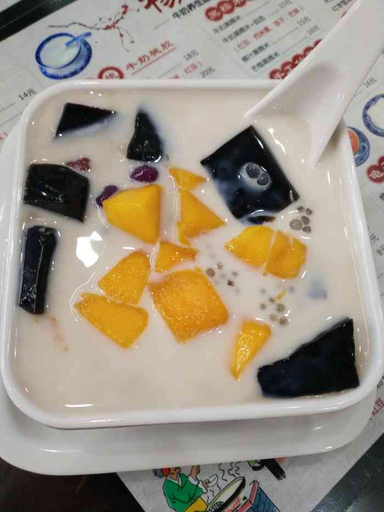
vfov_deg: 56.8
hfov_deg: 44.2
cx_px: 192
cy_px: 256
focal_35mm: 32
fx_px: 473
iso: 293
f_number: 2
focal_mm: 4.5
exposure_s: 1/25
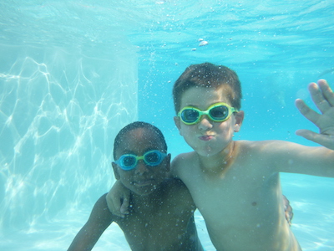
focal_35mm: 25
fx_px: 241
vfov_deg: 54.9
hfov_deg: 69.4
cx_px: 167
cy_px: 126
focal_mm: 4.5
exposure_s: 1/200
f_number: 3.9
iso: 100
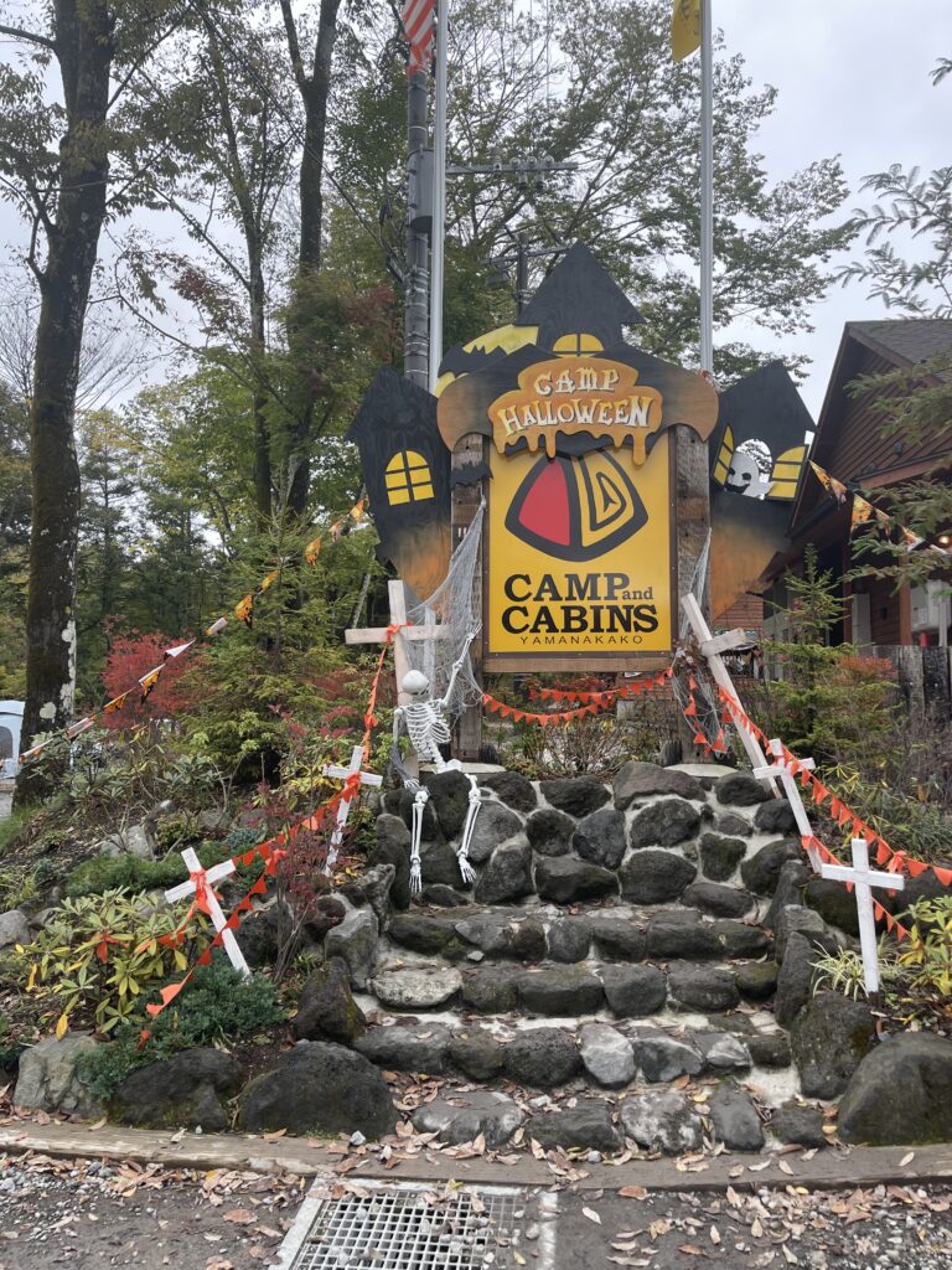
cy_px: 635
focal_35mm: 25
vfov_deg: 69.4
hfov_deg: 54.9
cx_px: 476
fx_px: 917
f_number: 1.6
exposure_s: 1/156
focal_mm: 5.1
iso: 32
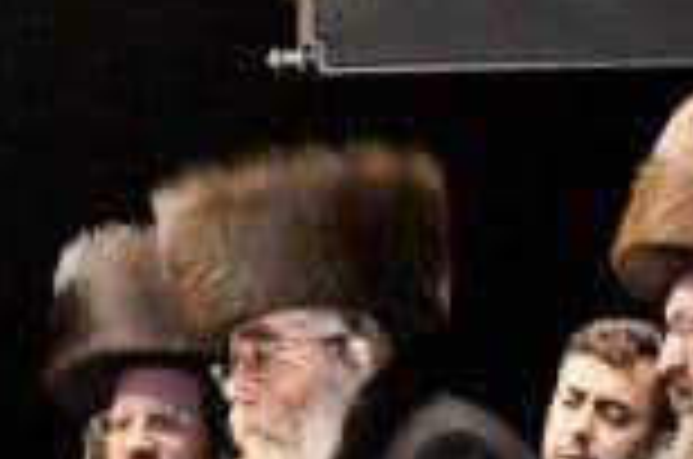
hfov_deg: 4.0
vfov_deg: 2.6
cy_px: 644
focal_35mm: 519
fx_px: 9970
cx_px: -450
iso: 1000
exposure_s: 1/200
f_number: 4
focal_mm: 52
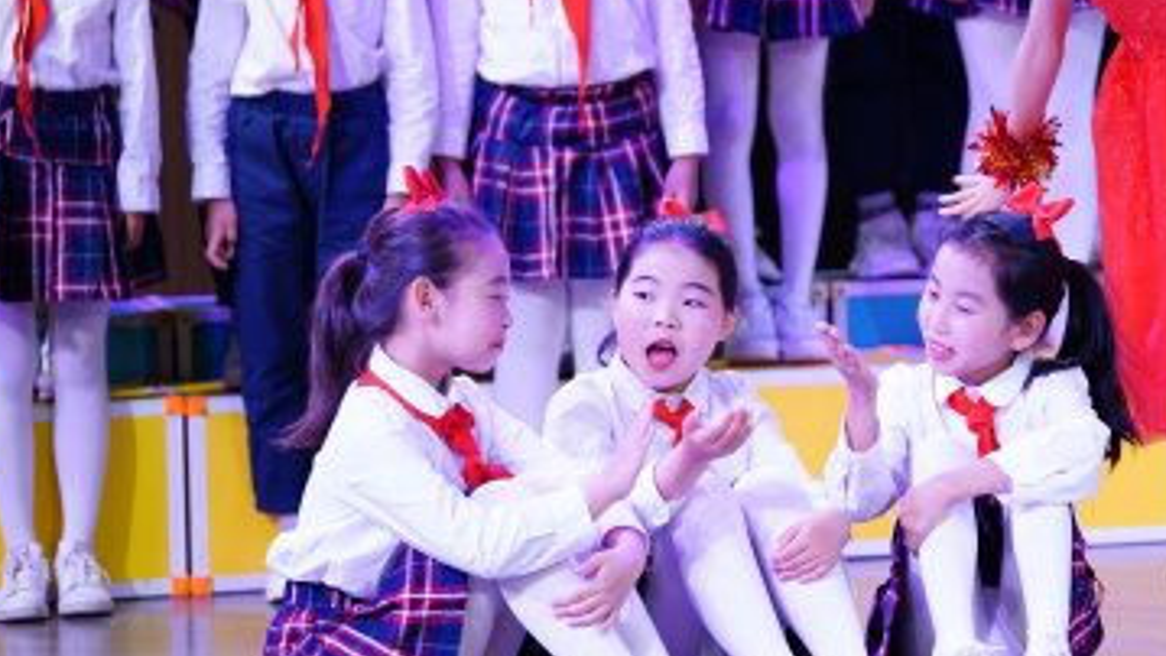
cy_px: 187
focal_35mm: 196
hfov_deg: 11.0
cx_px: 848
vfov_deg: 6.2
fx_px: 6060
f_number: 2.8
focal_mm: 122
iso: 200
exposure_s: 1/200
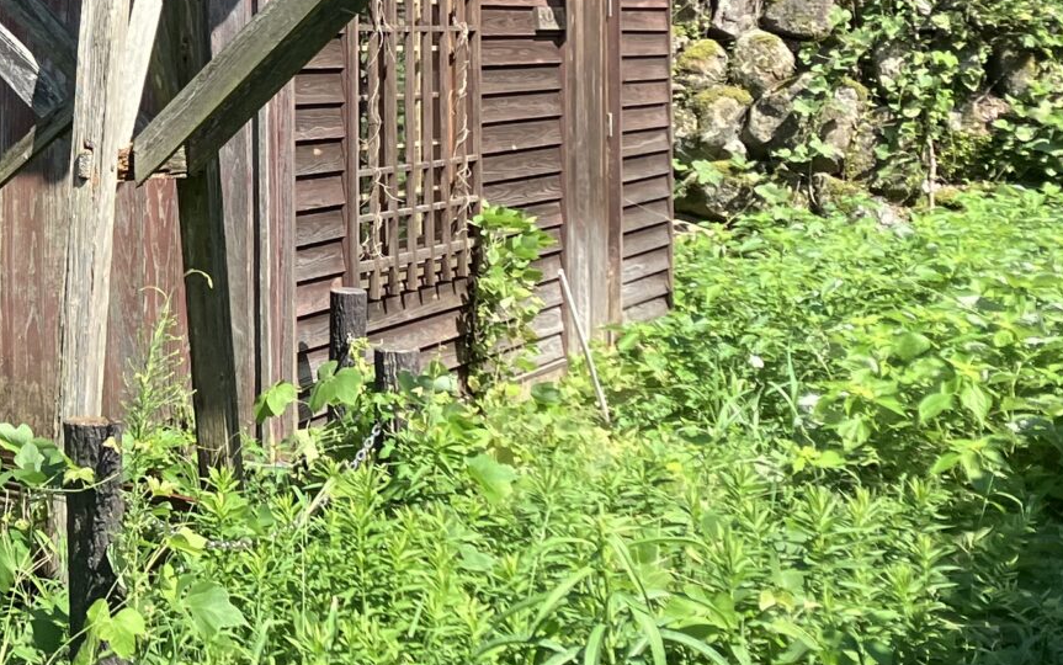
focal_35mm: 88
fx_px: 2550
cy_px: 21
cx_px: -222
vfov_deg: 14.6
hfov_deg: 21.8
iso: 32
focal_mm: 3.99
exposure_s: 1/665
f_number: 1.8
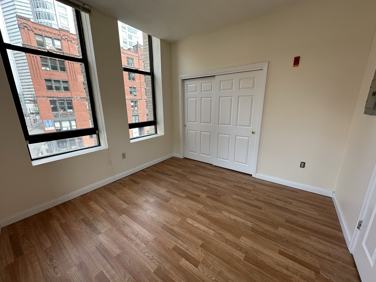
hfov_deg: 102.1
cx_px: 188
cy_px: 141
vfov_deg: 85.7
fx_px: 152
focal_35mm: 14
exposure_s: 1/99
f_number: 2.2
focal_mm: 2.22
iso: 40
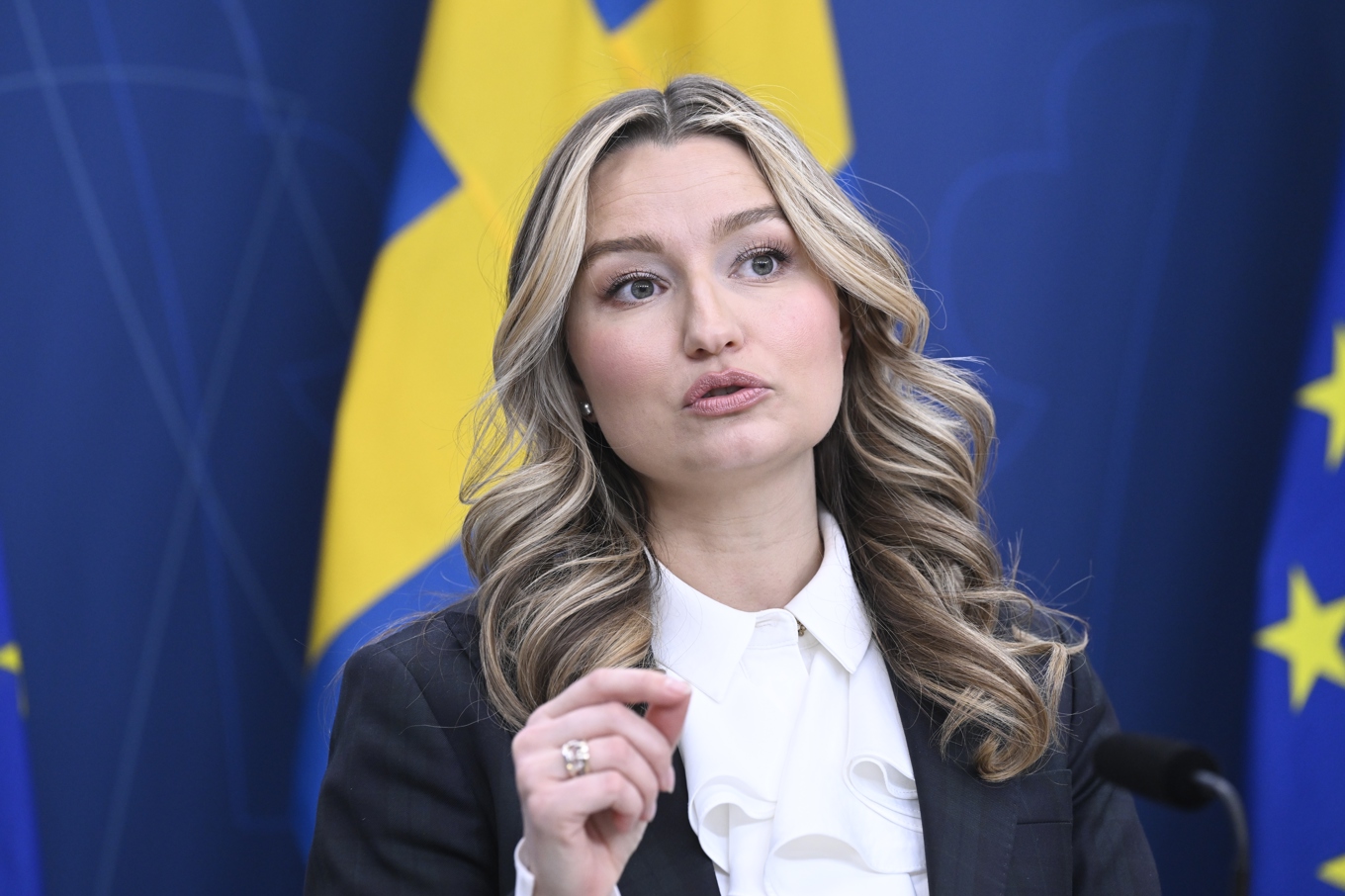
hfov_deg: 12.1
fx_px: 6349
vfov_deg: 8.1
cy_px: 448
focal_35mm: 170
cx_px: 672
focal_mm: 170
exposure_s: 1/320
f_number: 4.5
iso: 2500
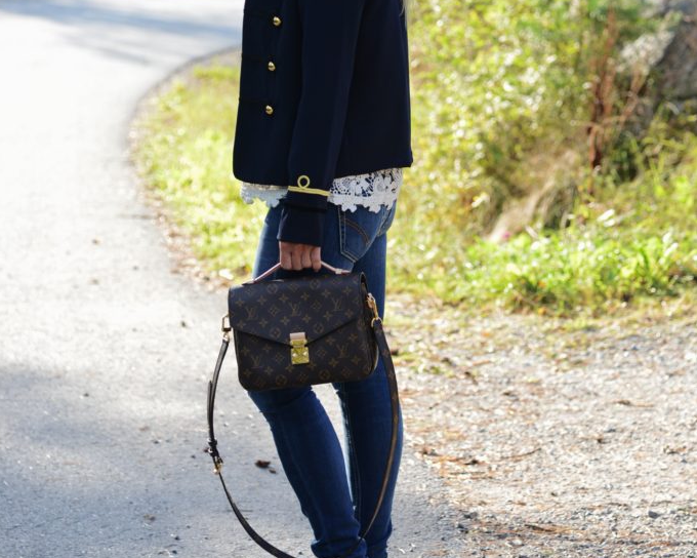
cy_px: 153
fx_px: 2393
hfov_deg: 16.6
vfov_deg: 13.3
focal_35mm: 116
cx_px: 347
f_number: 4
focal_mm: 82
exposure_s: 1/1000
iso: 1000
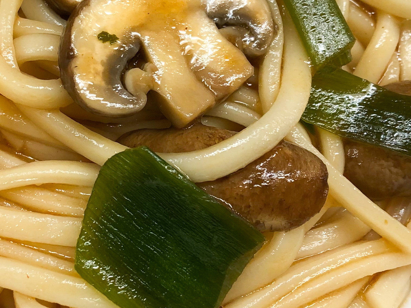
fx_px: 878
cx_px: 100
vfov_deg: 19.9
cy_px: 113
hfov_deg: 26.0
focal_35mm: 74
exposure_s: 1/100
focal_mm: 4
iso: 32
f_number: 1.8
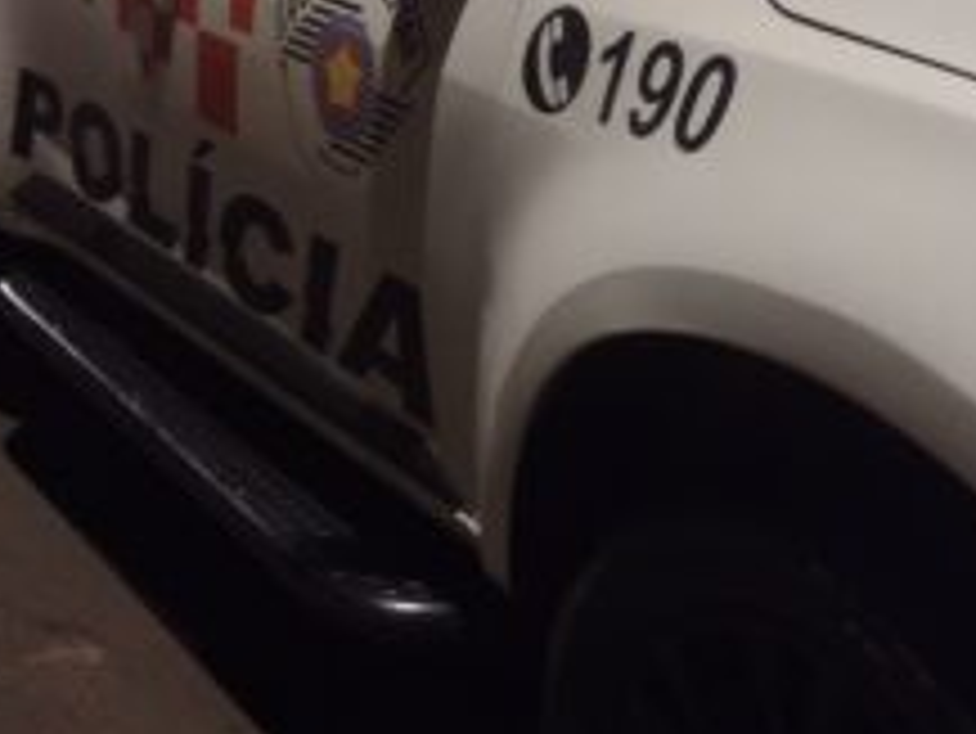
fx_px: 1636
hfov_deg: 33.2
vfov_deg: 25.2
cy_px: 279
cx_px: 546
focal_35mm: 58
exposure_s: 1/24
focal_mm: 4.71
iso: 716
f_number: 1.7
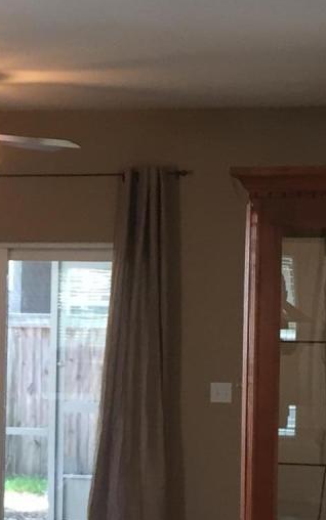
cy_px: 334
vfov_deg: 17.2
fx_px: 1718
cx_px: -241
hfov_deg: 10.3
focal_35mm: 121
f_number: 2.2
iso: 64
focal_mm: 4.15
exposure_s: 1/30
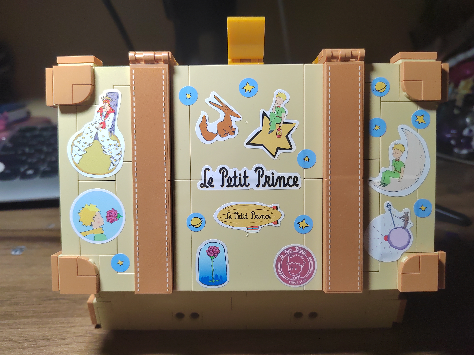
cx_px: 237
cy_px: 178
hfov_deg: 73.9
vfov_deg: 58.9
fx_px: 315
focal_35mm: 23
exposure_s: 1/100
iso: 1000
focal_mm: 5.52
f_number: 1.9
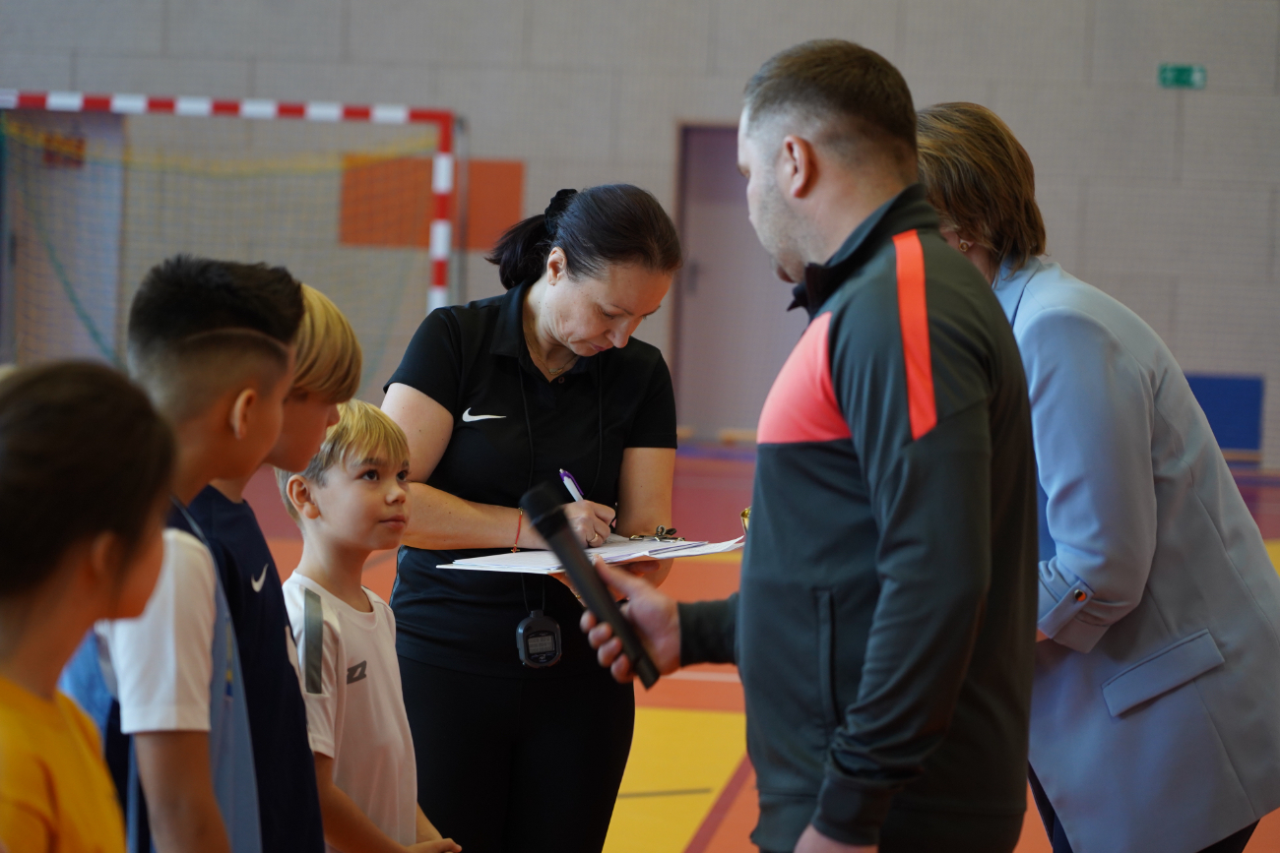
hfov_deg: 19.5
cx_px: 640
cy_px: 426
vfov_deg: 13.0
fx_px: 3733
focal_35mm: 105
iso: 1250
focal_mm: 105
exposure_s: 1/100
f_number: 4
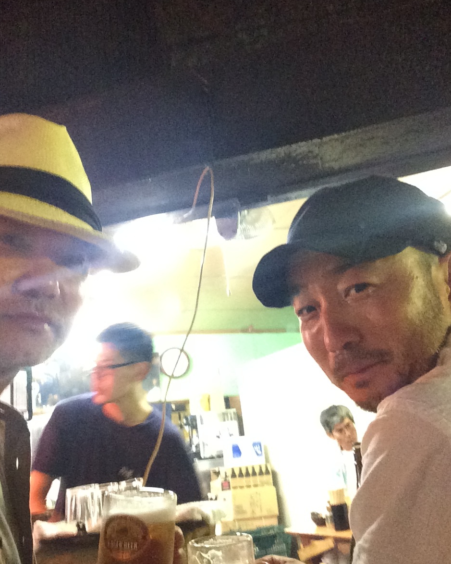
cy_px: 283
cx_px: 227
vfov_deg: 54.2
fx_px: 551
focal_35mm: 33
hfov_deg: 44.5
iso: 640
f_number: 2.4
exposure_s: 1/15
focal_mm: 2.15
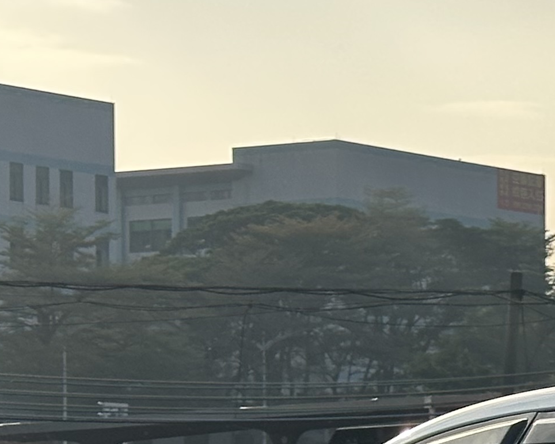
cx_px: 924
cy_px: 616
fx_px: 3219
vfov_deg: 7.8
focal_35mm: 196
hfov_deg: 9.5
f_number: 1.78
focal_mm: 6.86
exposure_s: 1/5556
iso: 64
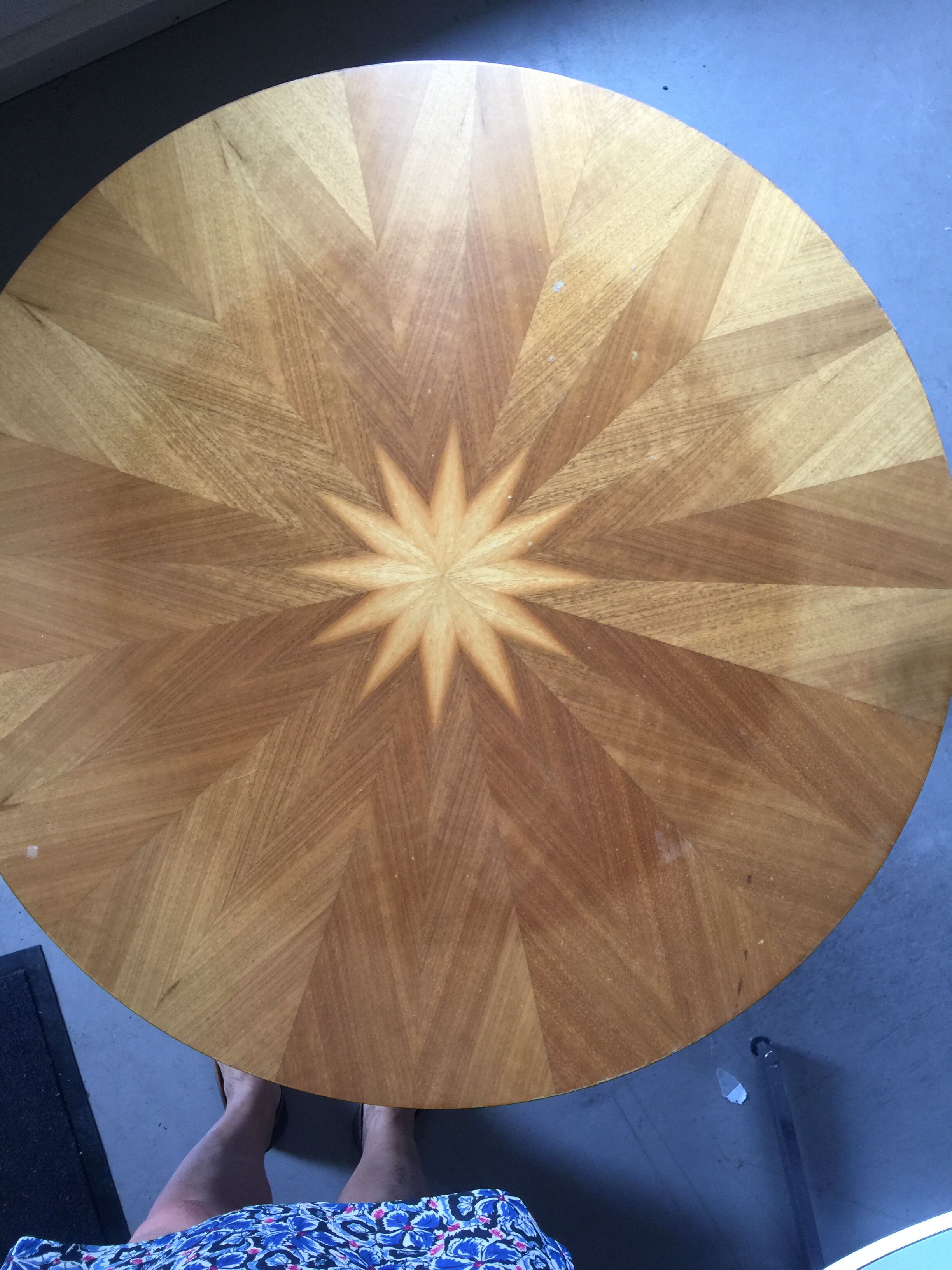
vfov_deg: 61.7
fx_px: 1063
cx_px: 476
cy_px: 635
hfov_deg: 48.2
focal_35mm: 29
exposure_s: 1/33
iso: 50
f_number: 2.2
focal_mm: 4.15
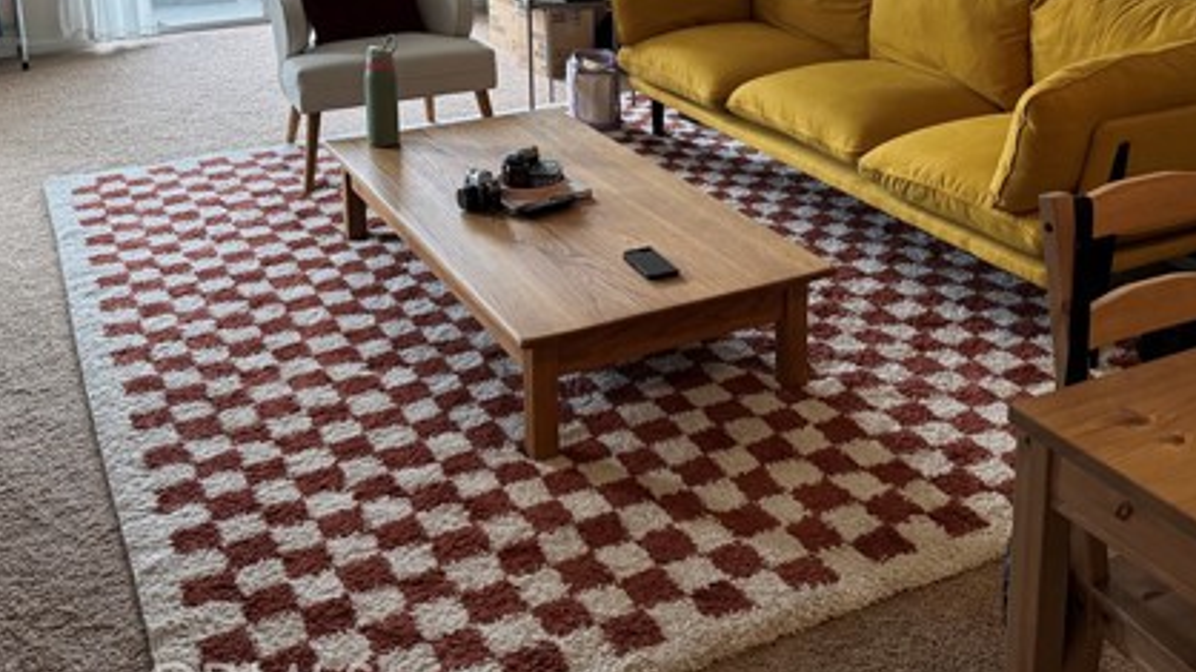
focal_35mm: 40
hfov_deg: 50.5
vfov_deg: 28.3
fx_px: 1268
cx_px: 627
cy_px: 43
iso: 200
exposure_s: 1/120
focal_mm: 6.76
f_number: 1.78
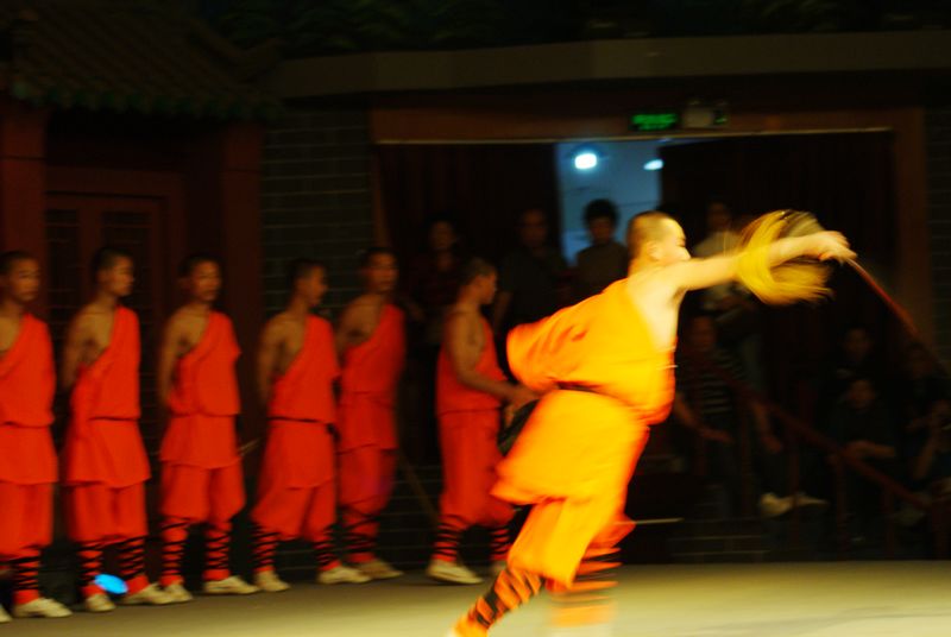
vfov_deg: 12.2
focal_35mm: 112
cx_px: 476
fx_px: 2976
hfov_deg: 18.2
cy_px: 318
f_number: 4.5
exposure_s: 1/30
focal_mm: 75
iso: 400
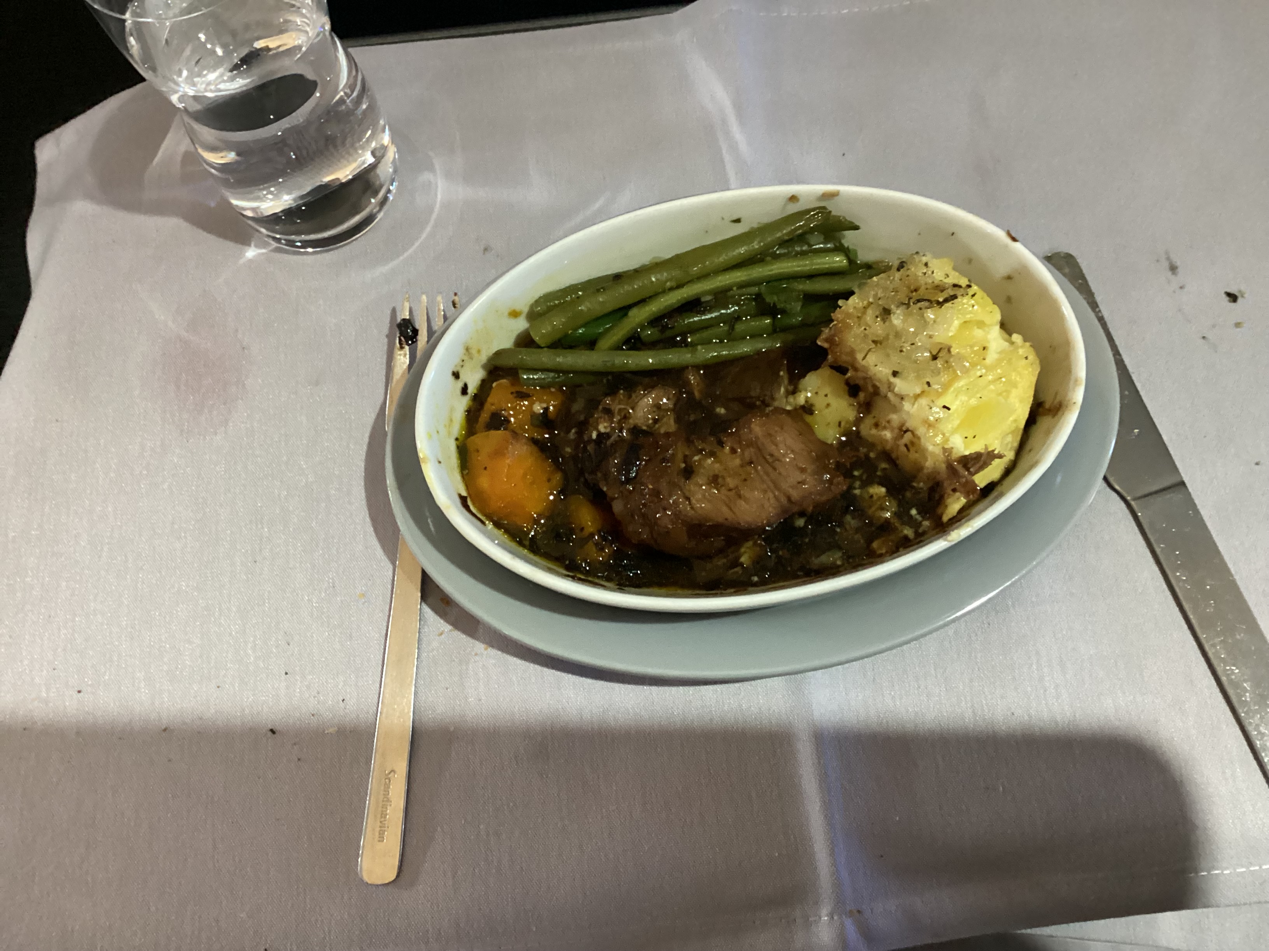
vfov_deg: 45.4
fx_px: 1136
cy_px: 476
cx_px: 634
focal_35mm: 31
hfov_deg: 58.4
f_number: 2.4
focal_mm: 3.3
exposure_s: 1/30
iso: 500
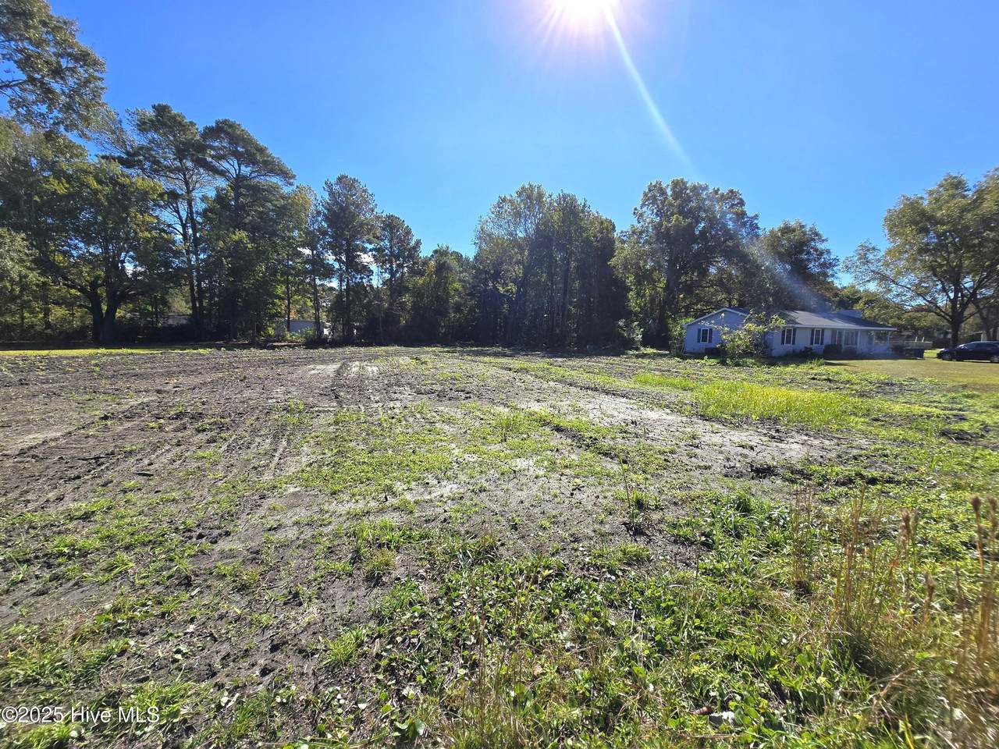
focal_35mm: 13
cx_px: 500
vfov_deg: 89.9
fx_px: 375
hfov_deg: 106.2
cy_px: 374
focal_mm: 2.2
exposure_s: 1/2122
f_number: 2.2
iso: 50
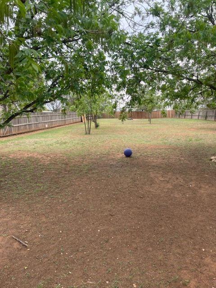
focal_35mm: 26
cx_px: 108
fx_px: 216
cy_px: 144
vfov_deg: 67.3
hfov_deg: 53.1
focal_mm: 4.2
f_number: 1.6
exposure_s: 1/831
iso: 32
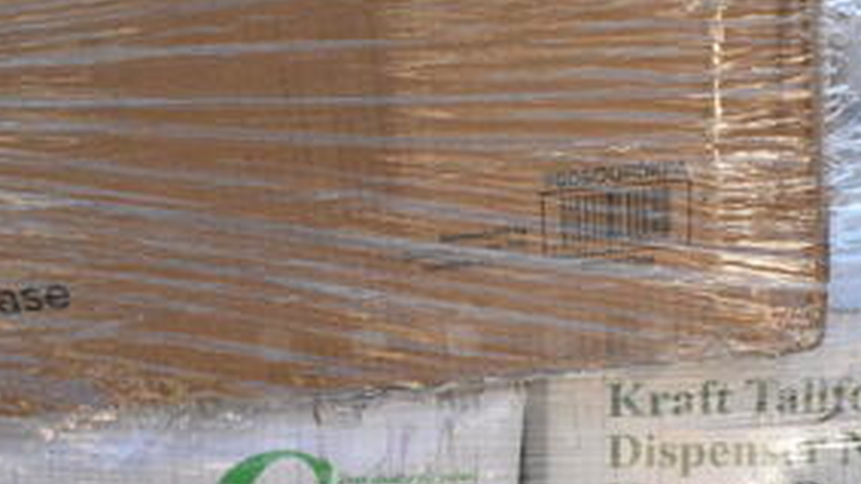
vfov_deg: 19.2
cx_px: 462
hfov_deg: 34.3
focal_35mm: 61
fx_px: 1392
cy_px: 466
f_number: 16
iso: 6400
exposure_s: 1/1000
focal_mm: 18
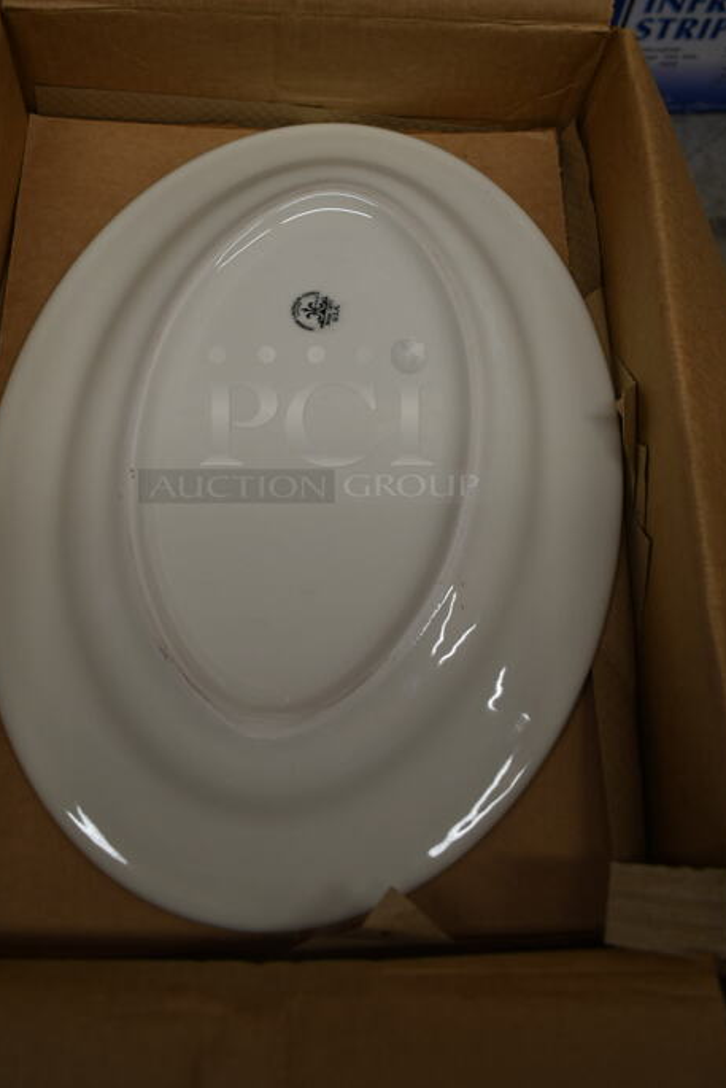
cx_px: 316
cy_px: 420
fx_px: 1088
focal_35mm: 36
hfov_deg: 36.8
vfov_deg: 52.7
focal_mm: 18
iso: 100
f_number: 3.5
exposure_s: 1/40
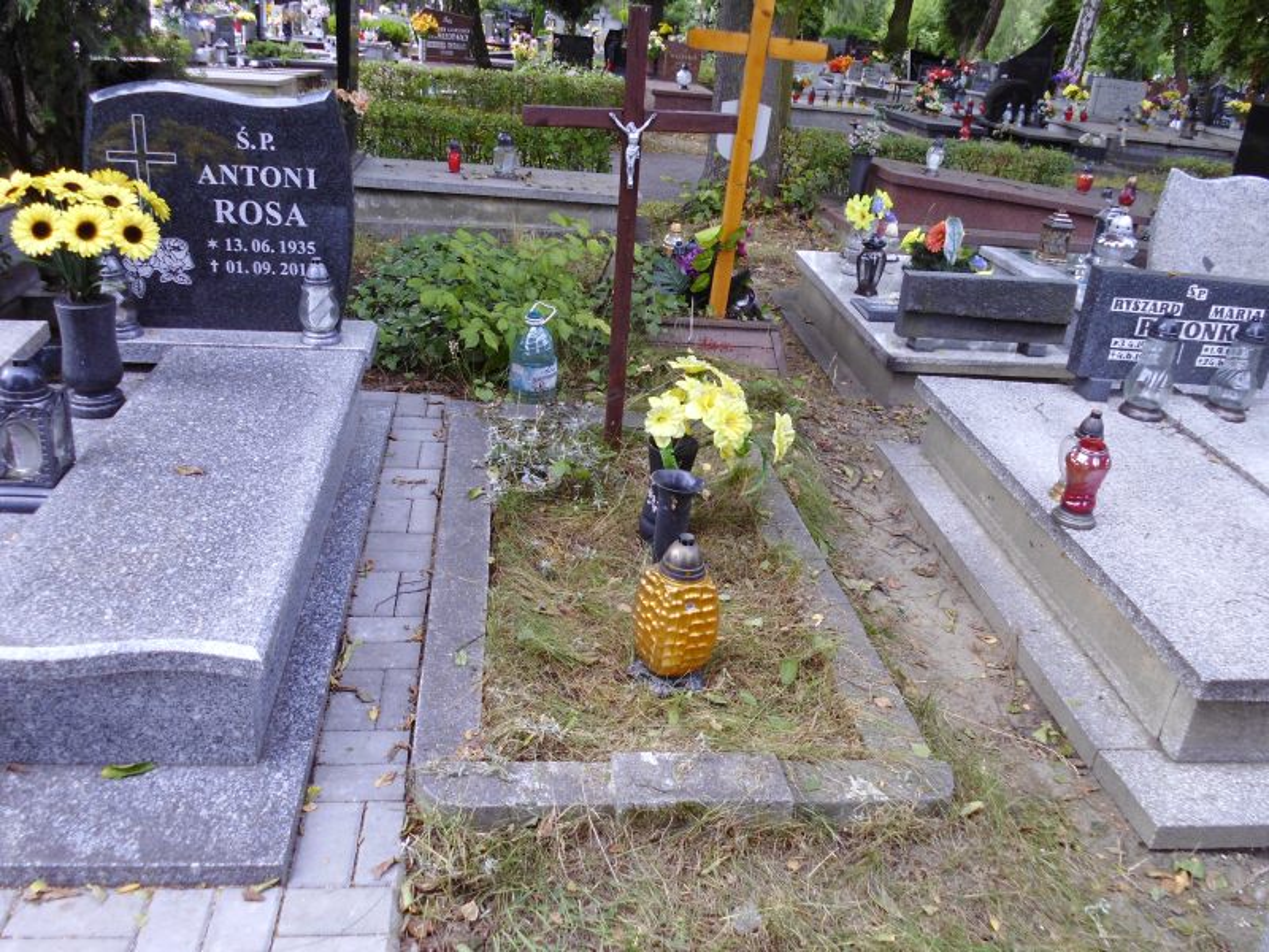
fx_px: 1026
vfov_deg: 49.7
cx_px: 634
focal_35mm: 28
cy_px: 476
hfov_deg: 63.4
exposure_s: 1/100
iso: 100
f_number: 3.2
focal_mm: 5
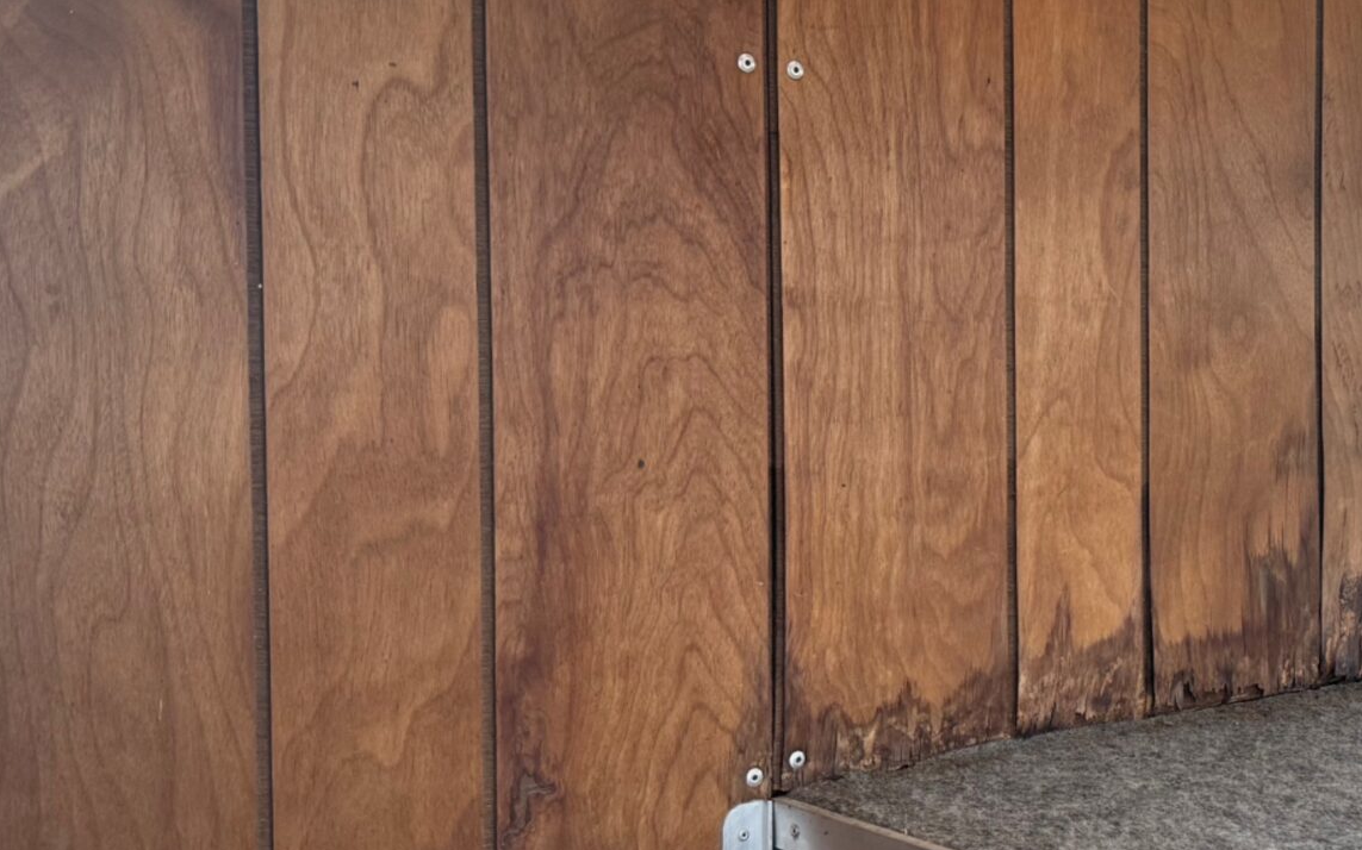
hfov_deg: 33.2
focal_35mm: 57
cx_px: 1307
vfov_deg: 22.7
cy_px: 417
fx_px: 2115
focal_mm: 6.76
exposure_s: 1/121
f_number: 1.78
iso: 200
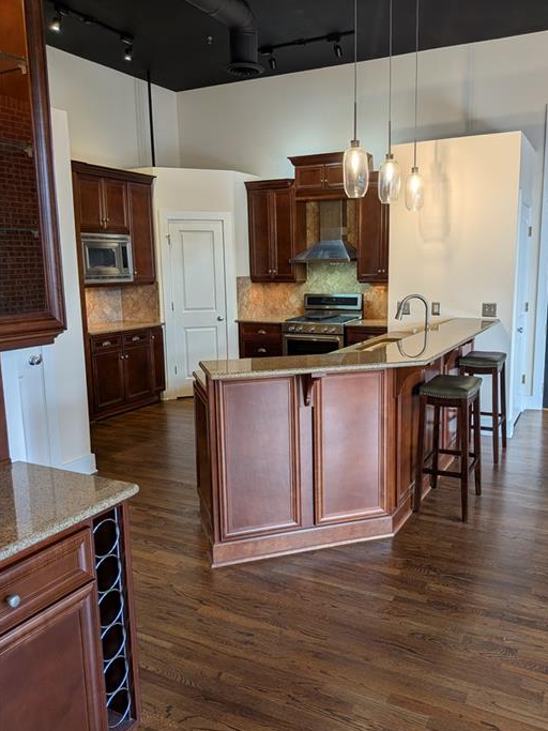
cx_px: 304
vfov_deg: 65.3
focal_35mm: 27
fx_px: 570
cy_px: 361
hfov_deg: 51.2
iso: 29
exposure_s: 1/99.1
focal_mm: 4.53
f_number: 1.7
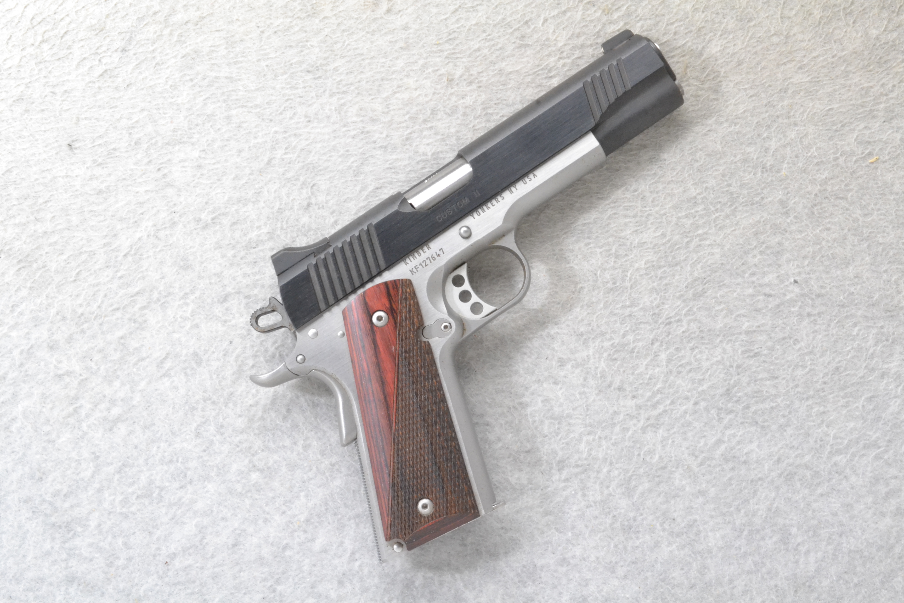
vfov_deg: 23.8
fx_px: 1431
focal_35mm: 57
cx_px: 452
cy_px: 302
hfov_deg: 35.1
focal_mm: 38
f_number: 20
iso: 3200
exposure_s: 1/60
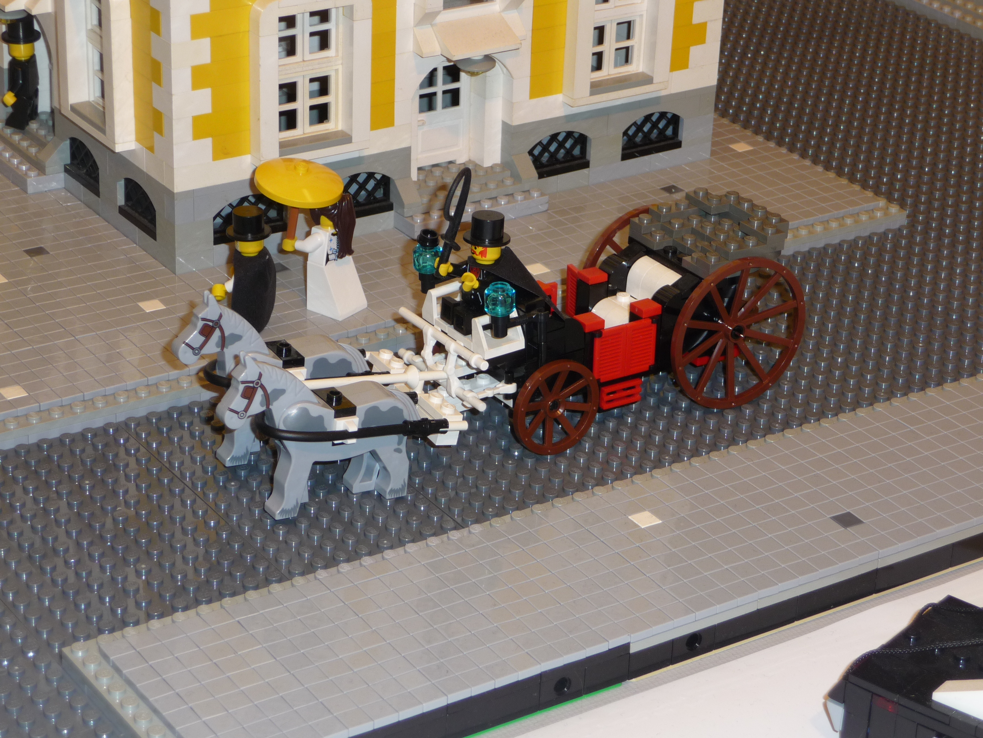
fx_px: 2527
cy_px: 369
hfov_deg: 22.0
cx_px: 492
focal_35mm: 89
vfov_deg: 16.6
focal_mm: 15.2
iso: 100
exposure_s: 1/40
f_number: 4.7
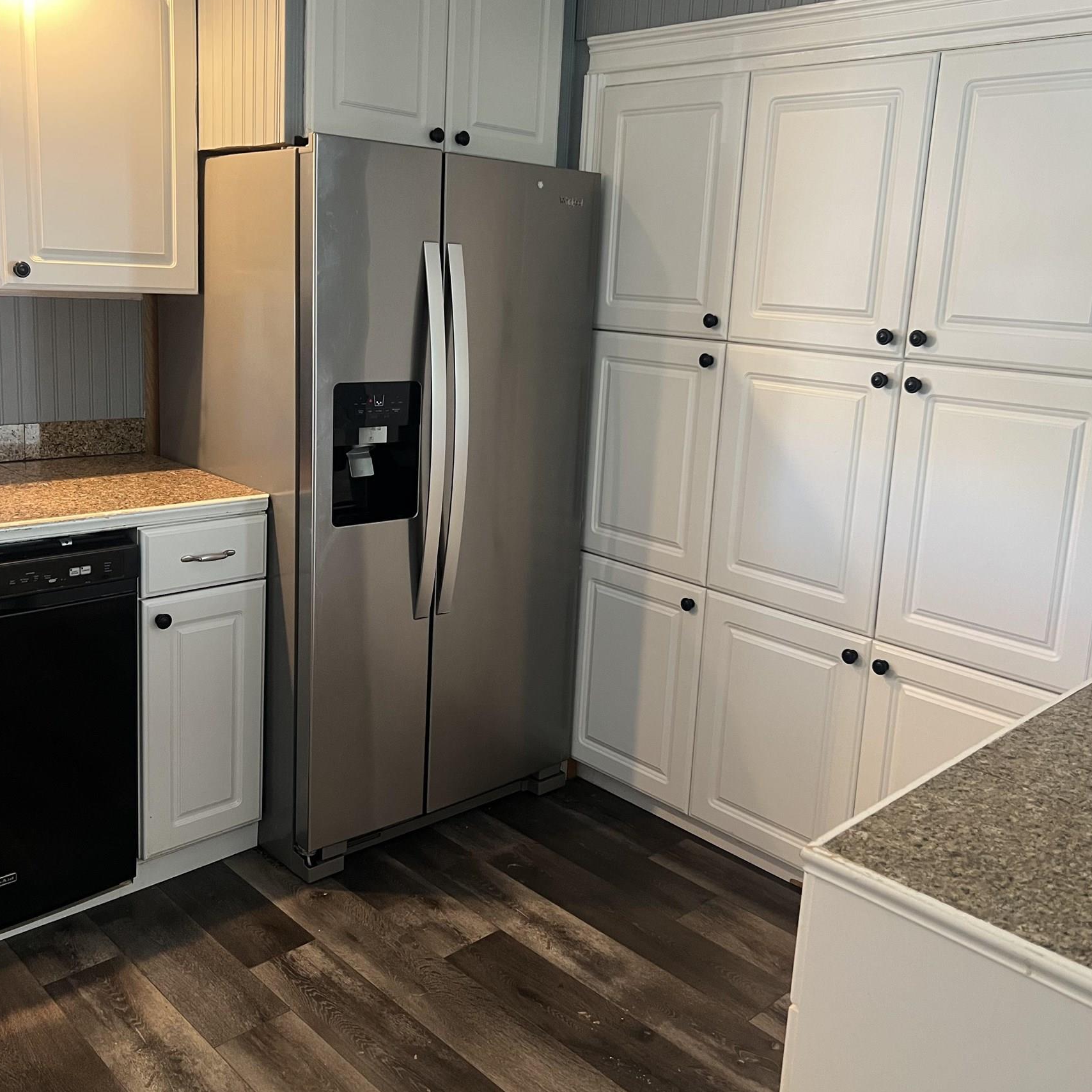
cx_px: 549
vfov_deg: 52.4
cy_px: 481
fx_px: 1106
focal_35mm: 31
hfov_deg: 52.5
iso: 250
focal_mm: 5.7
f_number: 1.5
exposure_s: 1/60
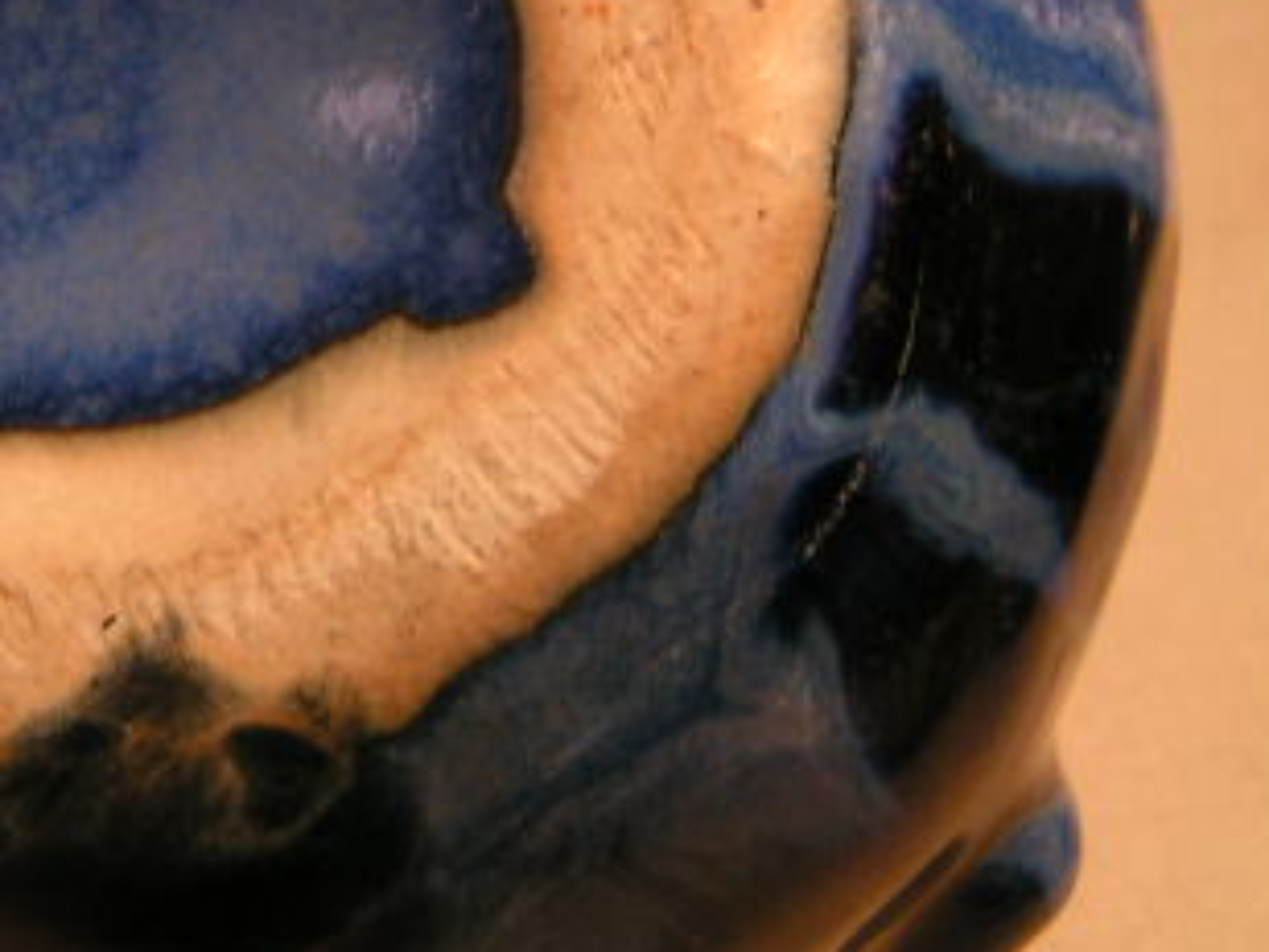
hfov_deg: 23.9
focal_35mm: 79
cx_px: 66
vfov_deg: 18.4
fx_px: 2896
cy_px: 144
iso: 50
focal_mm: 5.8
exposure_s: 1/40
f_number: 3.5
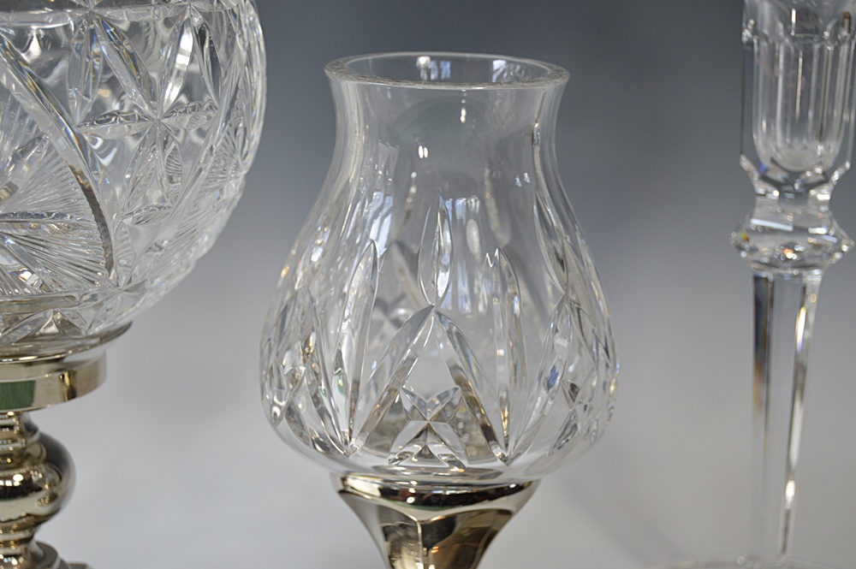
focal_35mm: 75
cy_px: 284
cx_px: 428
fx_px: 1782
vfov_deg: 18.2
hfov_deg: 27.0
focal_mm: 50
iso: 400
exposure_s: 1/80
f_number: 5.6
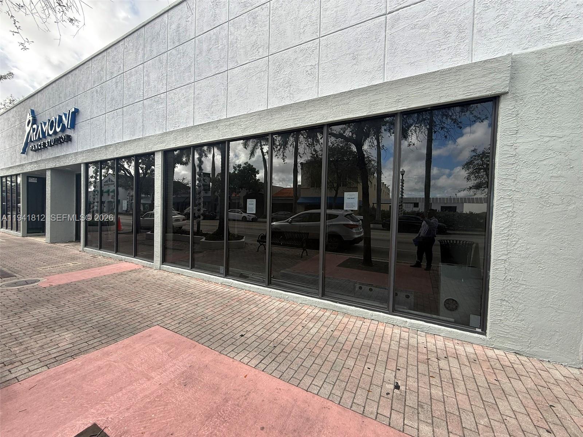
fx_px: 236
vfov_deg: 85.7
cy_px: 218
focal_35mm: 14
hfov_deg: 102.1
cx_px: 292
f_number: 2.2
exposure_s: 1/237
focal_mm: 2.22
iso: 50
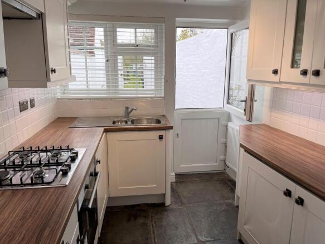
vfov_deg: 53.0
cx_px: 162
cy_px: 122
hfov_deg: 67.3
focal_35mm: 26
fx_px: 244
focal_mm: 5.1
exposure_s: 1/370
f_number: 1.6
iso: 50
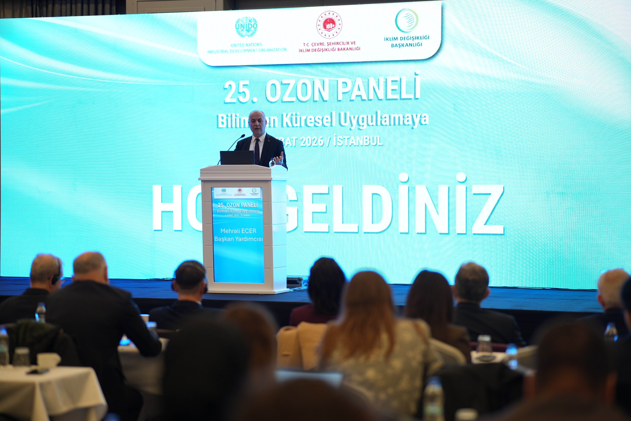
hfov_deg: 23.9
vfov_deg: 16.1
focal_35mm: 85
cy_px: 210
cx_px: 316
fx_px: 1490
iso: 200
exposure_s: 1/125
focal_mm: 85
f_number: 1.8
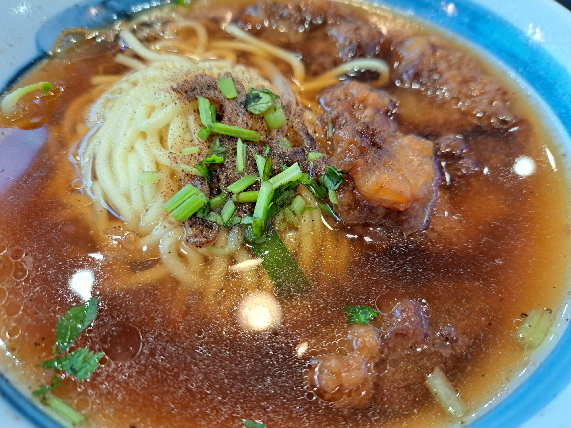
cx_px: 286
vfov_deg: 56.8
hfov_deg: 71.6
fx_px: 396
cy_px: 214
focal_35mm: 24
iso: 100
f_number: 1.8
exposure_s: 1/60
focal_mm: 5.23
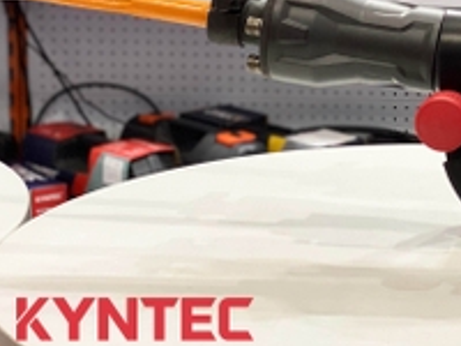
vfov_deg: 11.7
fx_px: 1665
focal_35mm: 125
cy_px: -28
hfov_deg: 15.4
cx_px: 484
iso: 200
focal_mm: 6
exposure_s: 1/100
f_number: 2
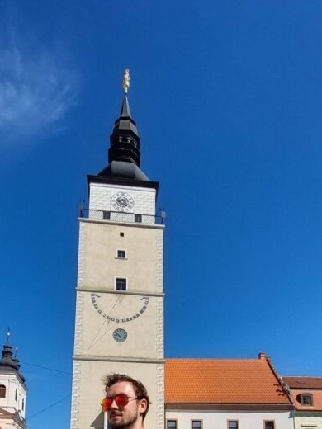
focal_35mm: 27
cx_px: 154
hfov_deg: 51.3
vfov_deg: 51.8
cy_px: 431
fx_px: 335
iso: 50
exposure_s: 1/2423
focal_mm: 1.74
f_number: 2.2
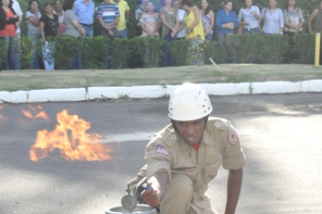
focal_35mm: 127
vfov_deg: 10.7
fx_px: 1134
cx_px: 180
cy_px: 174
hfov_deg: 16.2
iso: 2000
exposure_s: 1/200
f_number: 16
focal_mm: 46
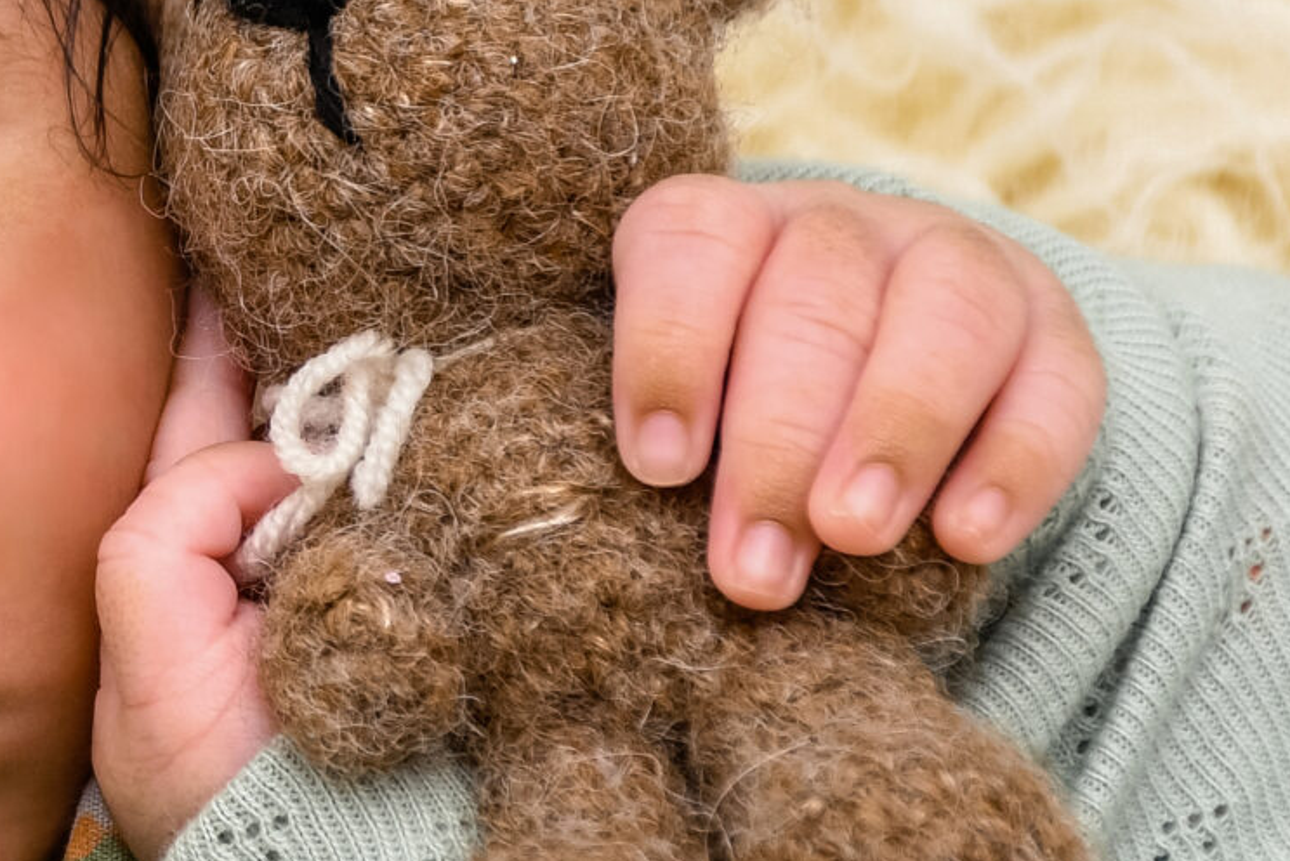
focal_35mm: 465
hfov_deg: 4.4
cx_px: -245
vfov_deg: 3.0
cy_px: 270
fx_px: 16668
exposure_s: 1/160
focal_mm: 90
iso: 400
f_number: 7.1
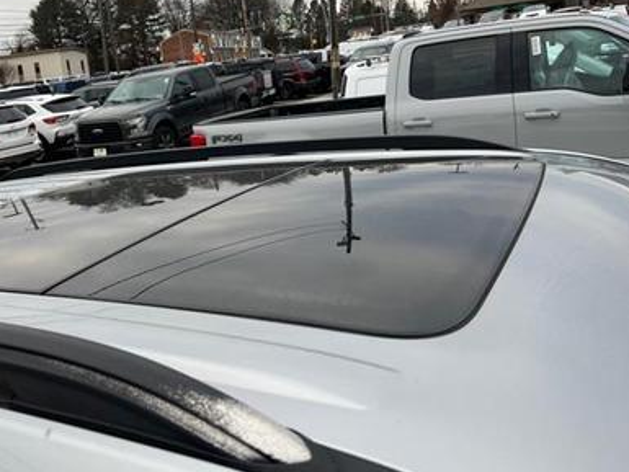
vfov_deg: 41.6
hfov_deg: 53.7
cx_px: 268
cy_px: 183
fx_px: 618
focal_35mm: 34
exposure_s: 1/646
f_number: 1.5
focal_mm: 5.7
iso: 50
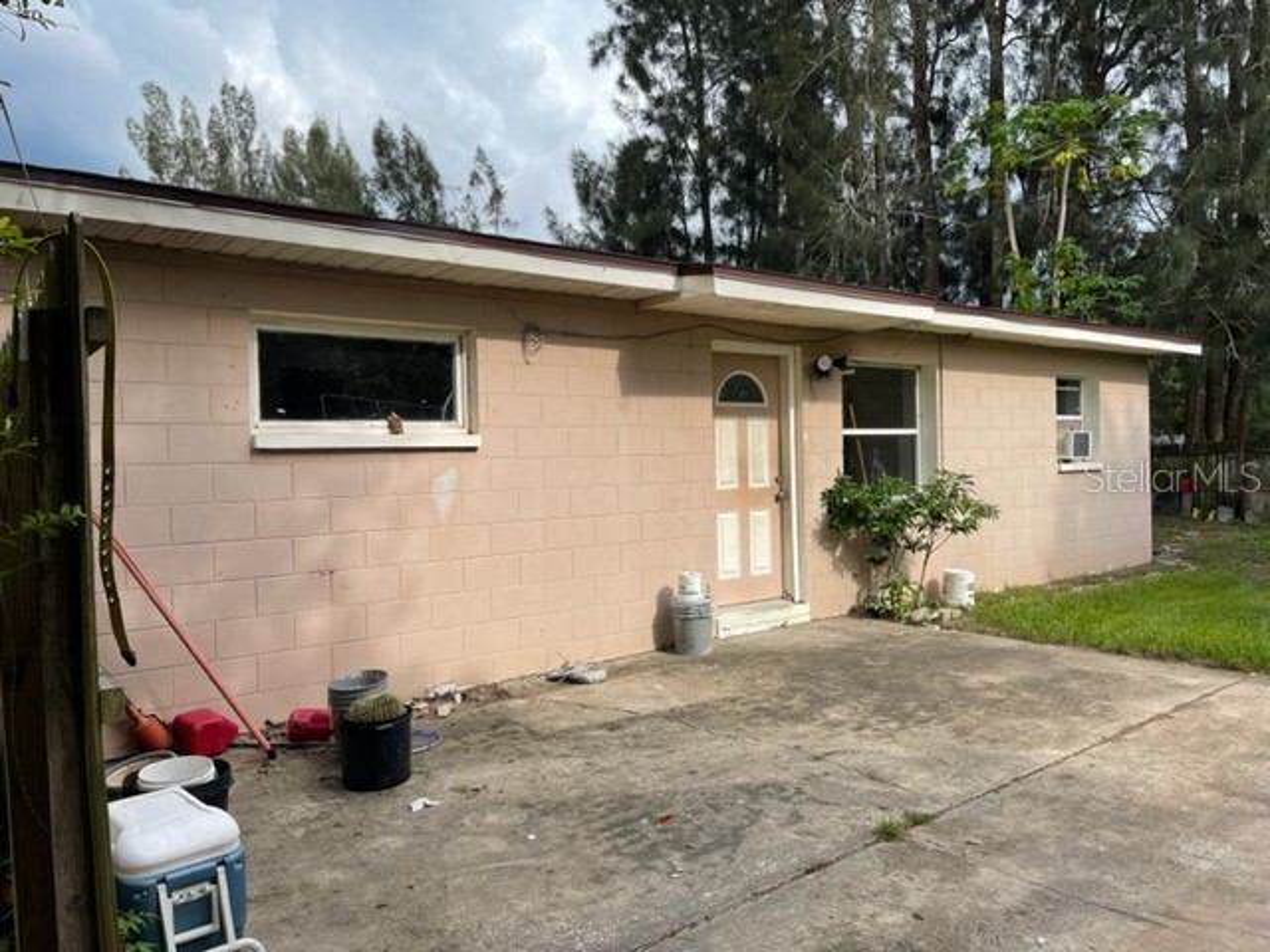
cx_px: 635
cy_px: 476
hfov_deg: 67.3
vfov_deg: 53.1
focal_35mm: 26
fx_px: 954
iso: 32
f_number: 1.6
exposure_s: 1/1912
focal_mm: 5.1
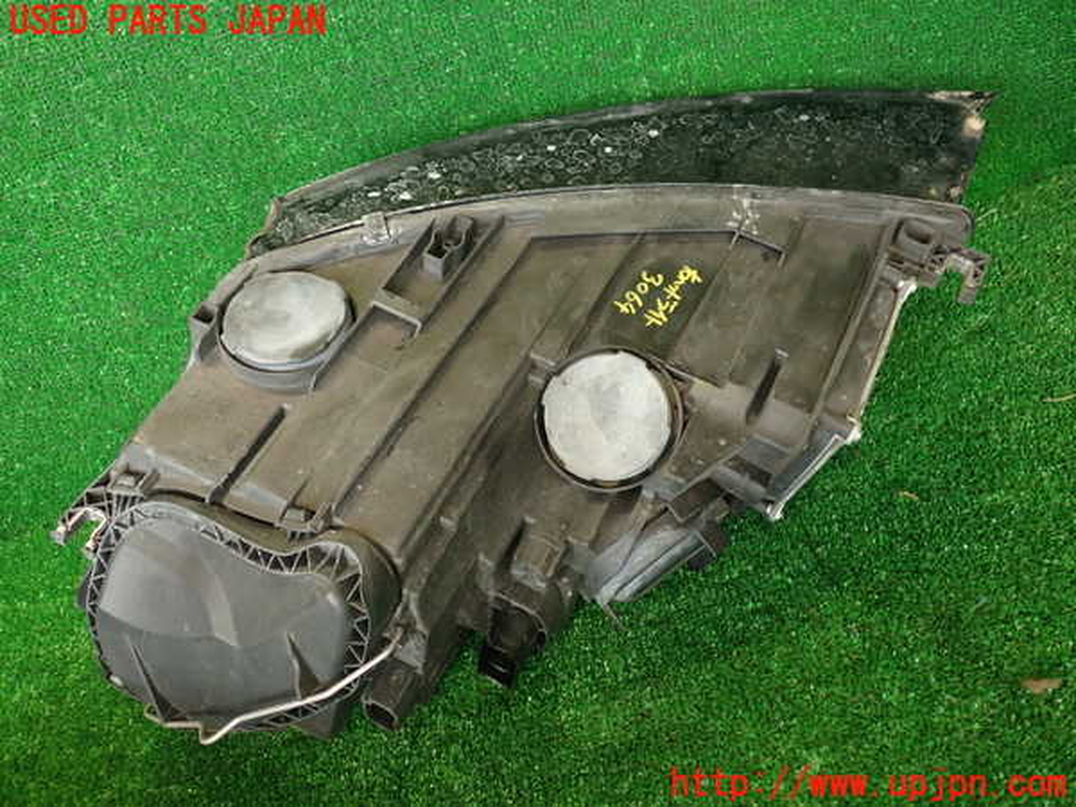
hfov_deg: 56.8
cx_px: 538
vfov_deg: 44.2
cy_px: 404
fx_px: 995
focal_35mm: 32
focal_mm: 5.79
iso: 200
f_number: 2.4
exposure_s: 1/40
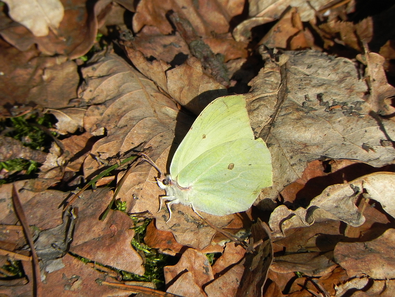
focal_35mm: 678
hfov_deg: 2.9
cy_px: 148
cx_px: 198
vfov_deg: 2.2
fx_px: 7737
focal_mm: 120
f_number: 7.1
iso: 160
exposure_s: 1/387
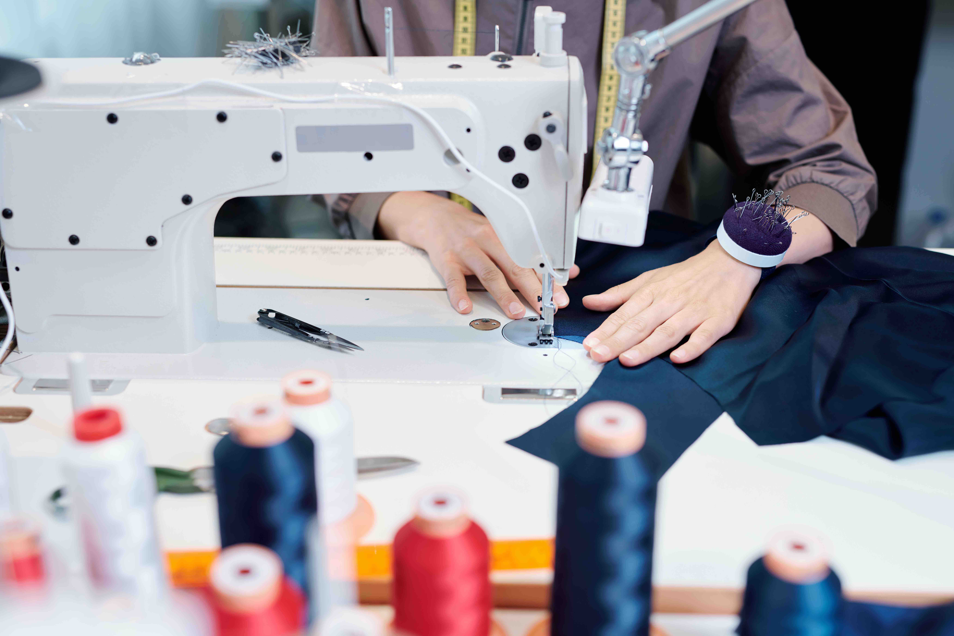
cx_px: 477
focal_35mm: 50
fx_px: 1325
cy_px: 318
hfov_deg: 39.6
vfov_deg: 27.0
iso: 100
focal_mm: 50
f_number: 2.8
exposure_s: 1/160
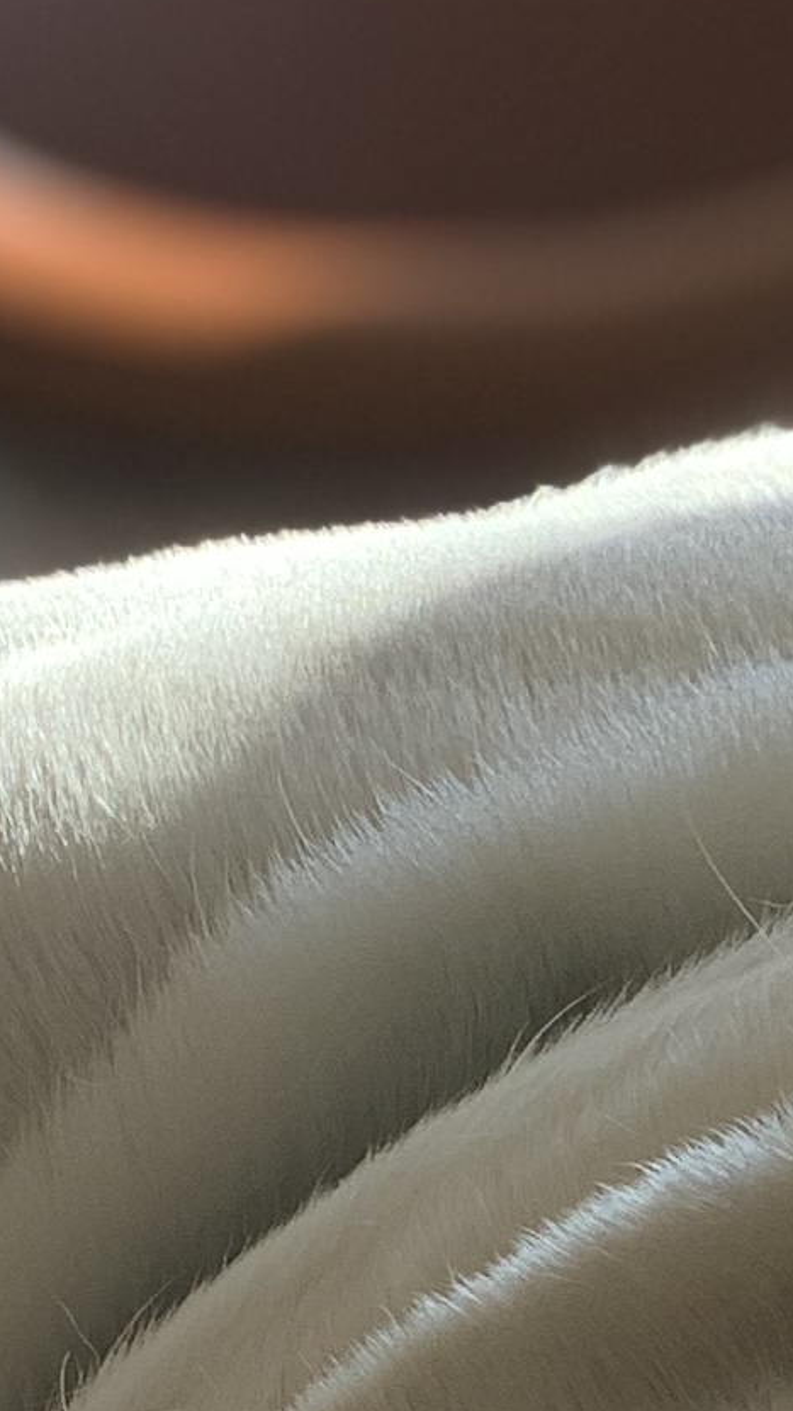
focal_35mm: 275
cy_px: 85
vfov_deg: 7.8
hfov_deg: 4.4
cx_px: -547
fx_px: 10287
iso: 20
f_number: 2.4
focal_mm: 6
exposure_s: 1/122
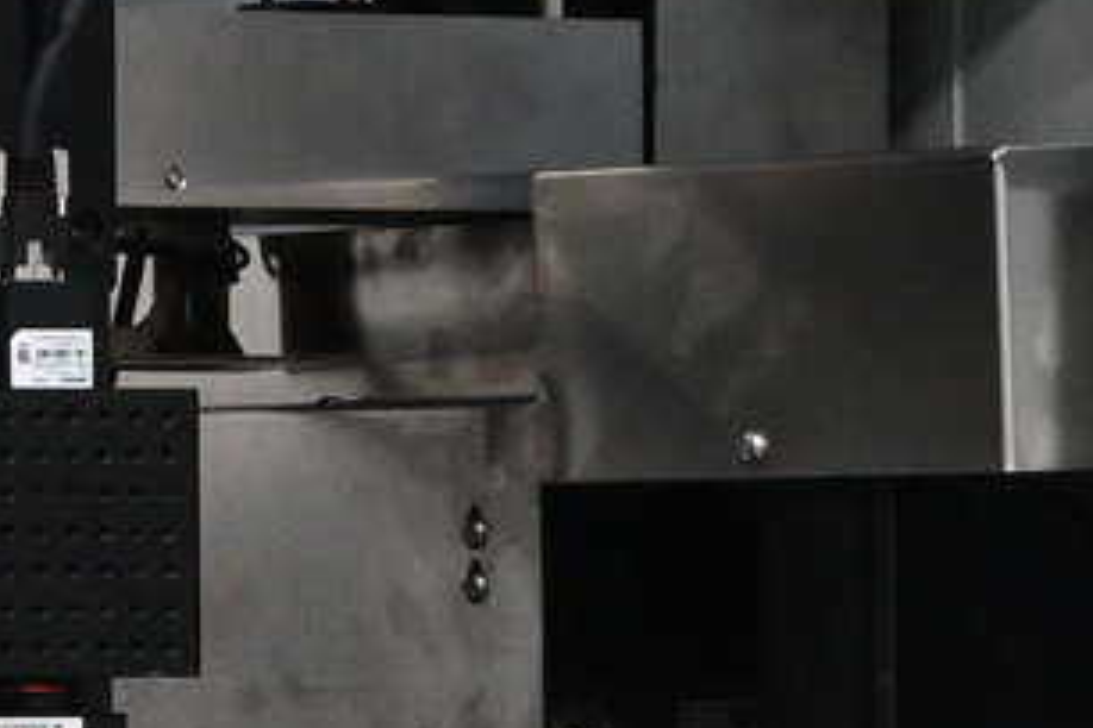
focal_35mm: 471
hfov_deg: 4.4
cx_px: -100
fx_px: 14299
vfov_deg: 2.9
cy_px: 321
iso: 2200
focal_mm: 50
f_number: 6.3
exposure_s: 1/80
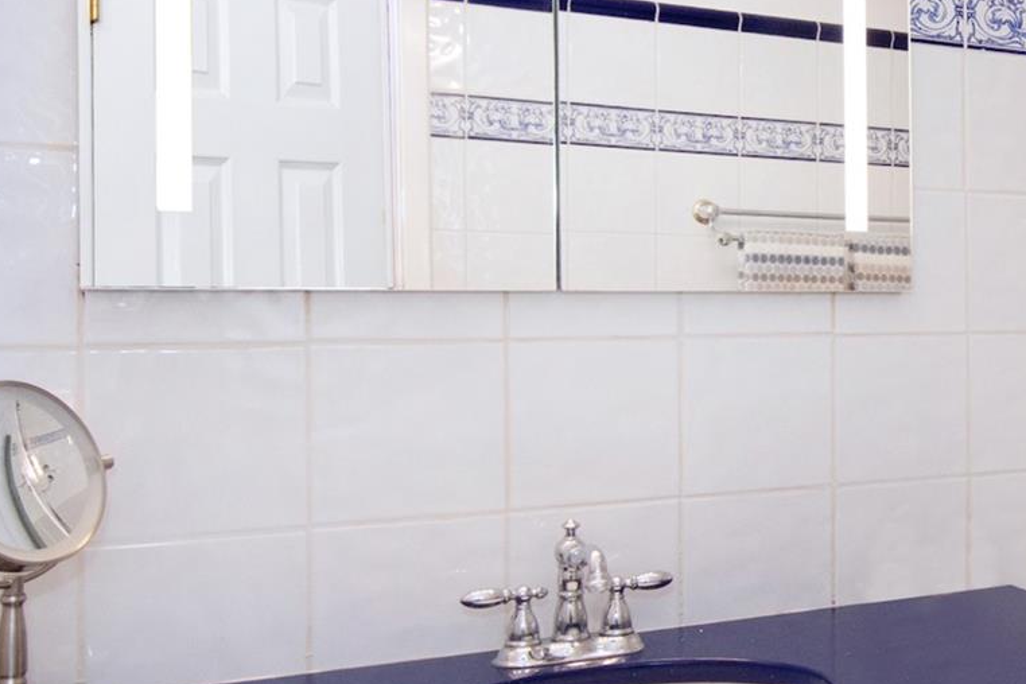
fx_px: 1264
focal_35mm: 44
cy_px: 306
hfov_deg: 38.0
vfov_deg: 30.3
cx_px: 1081
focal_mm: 11
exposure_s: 1/80
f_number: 8
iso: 640
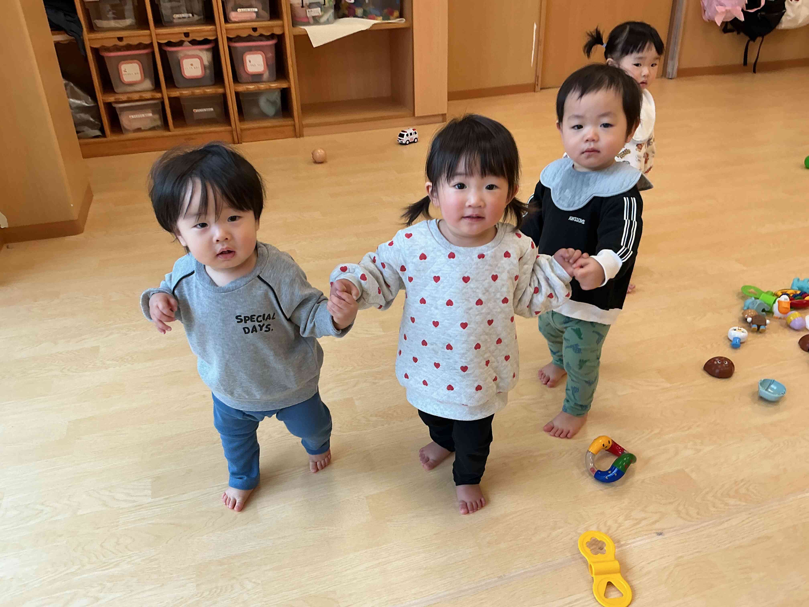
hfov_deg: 61.7
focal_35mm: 29
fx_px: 678
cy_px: 304
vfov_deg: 48.2
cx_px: 404
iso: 25
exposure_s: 1/120
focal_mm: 3
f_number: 1.8
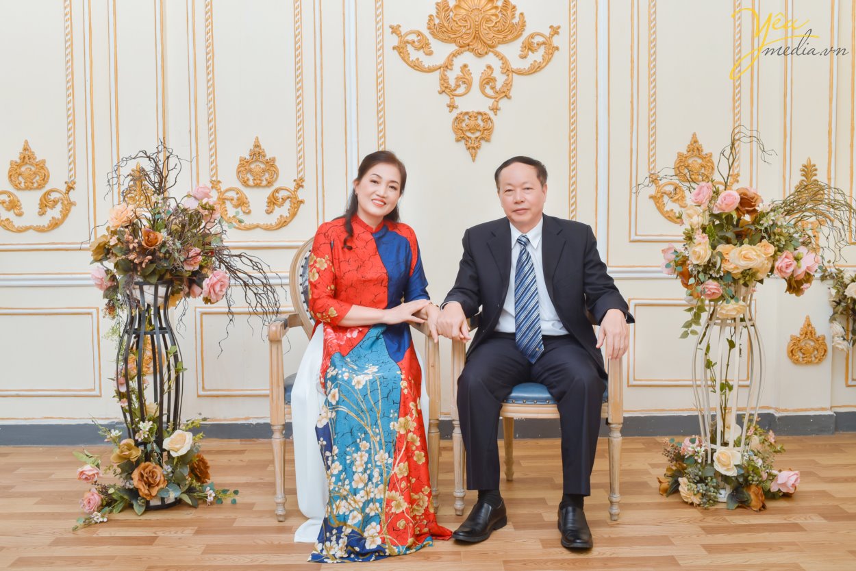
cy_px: 286
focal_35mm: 35
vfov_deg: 37.9
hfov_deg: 54.4
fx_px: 832
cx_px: 428
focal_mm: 35
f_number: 9
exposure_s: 1/125
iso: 320
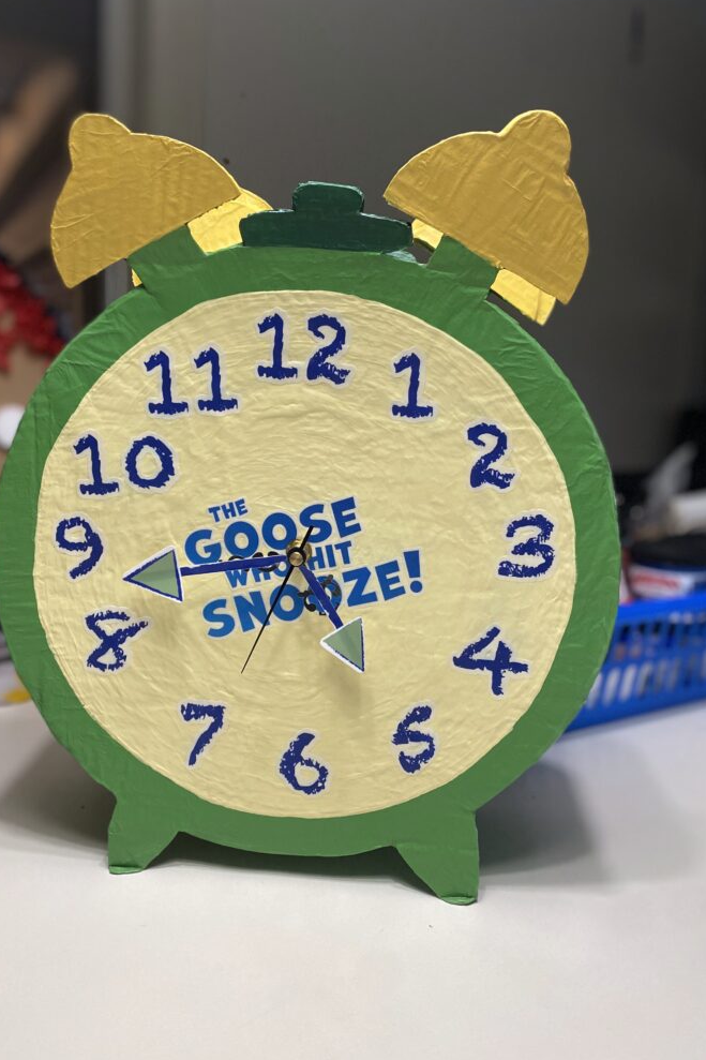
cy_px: 522
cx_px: 315
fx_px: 824
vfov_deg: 65.5
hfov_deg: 46.3
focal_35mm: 28
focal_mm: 4.25
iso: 250
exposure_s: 1/60
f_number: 1.8
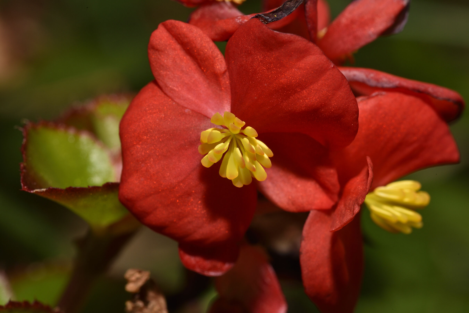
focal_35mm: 100
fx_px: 1303
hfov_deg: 20.4
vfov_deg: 13.7
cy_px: 156
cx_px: 234
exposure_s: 1/200
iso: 100
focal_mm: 100
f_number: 32
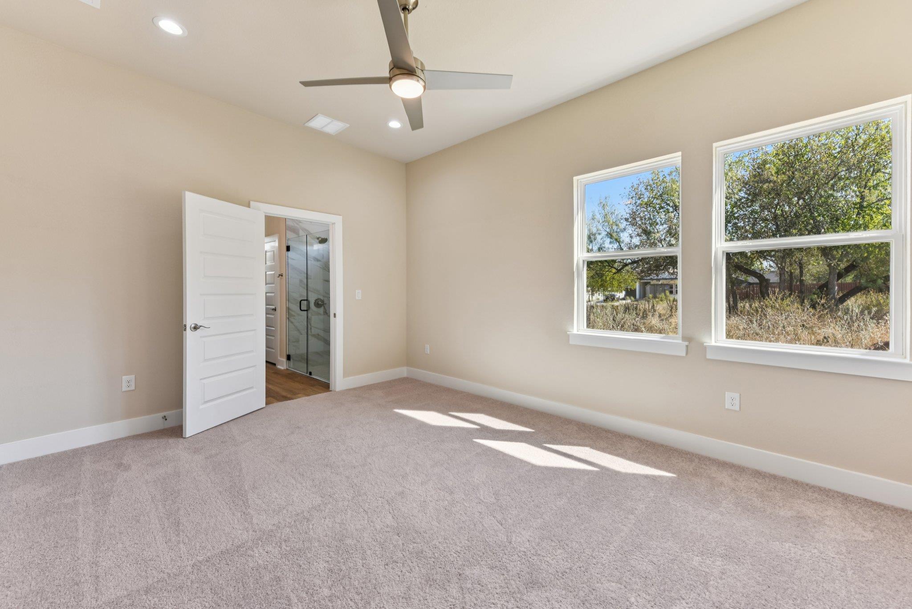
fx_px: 355
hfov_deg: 104.2
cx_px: 456
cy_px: 304
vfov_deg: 81.2
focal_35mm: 14
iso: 100
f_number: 8
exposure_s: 1/20
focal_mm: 14
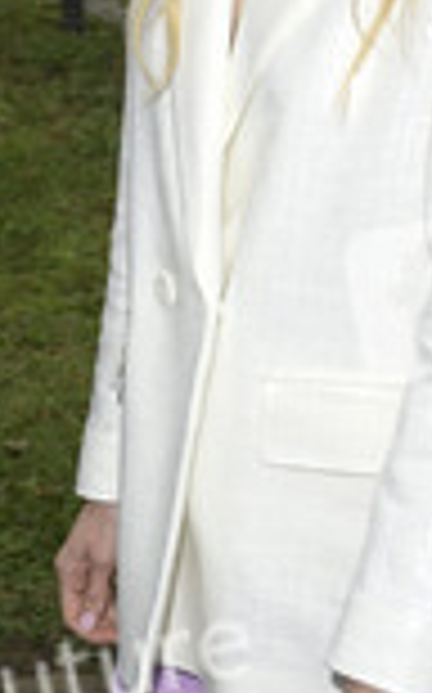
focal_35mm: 132
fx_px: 2491
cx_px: 166
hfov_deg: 9.9
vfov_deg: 15.6
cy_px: 54
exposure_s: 1/200
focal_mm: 50
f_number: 8
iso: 250
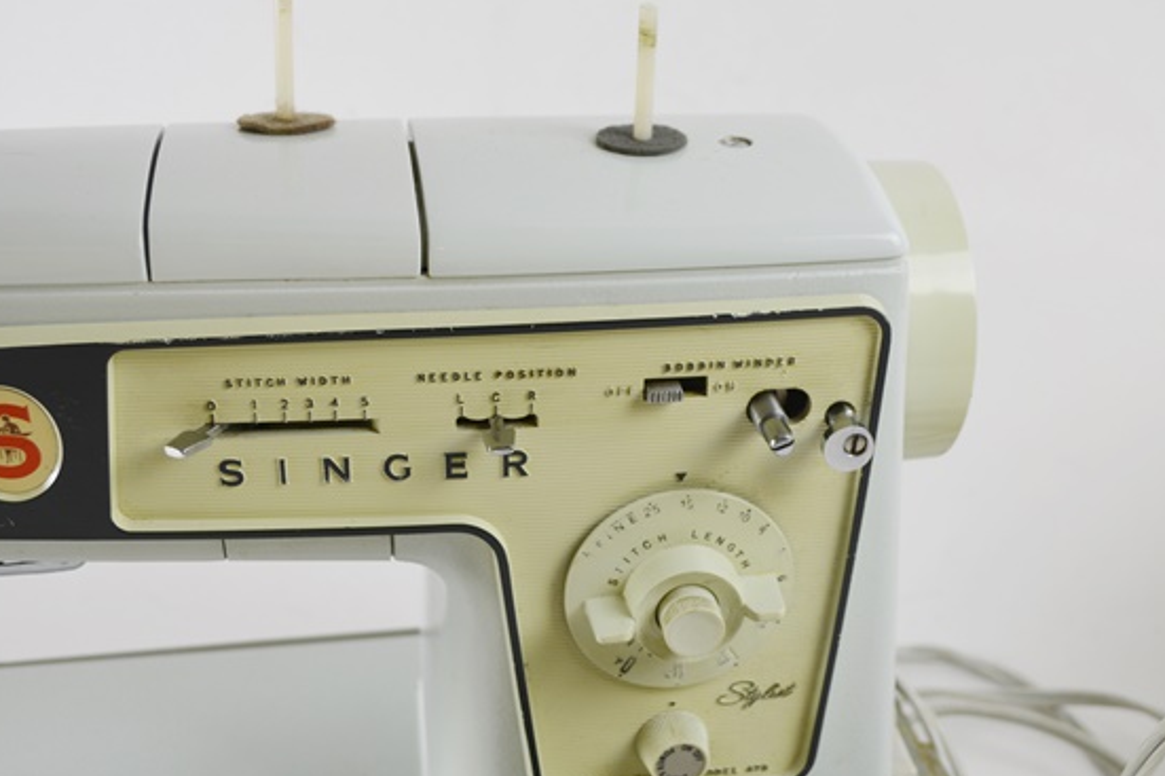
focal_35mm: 49
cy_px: 398
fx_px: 1585
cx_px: 605
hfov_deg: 40.3
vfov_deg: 27.5
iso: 280
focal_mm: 30
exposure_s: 1/125
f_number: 5.6
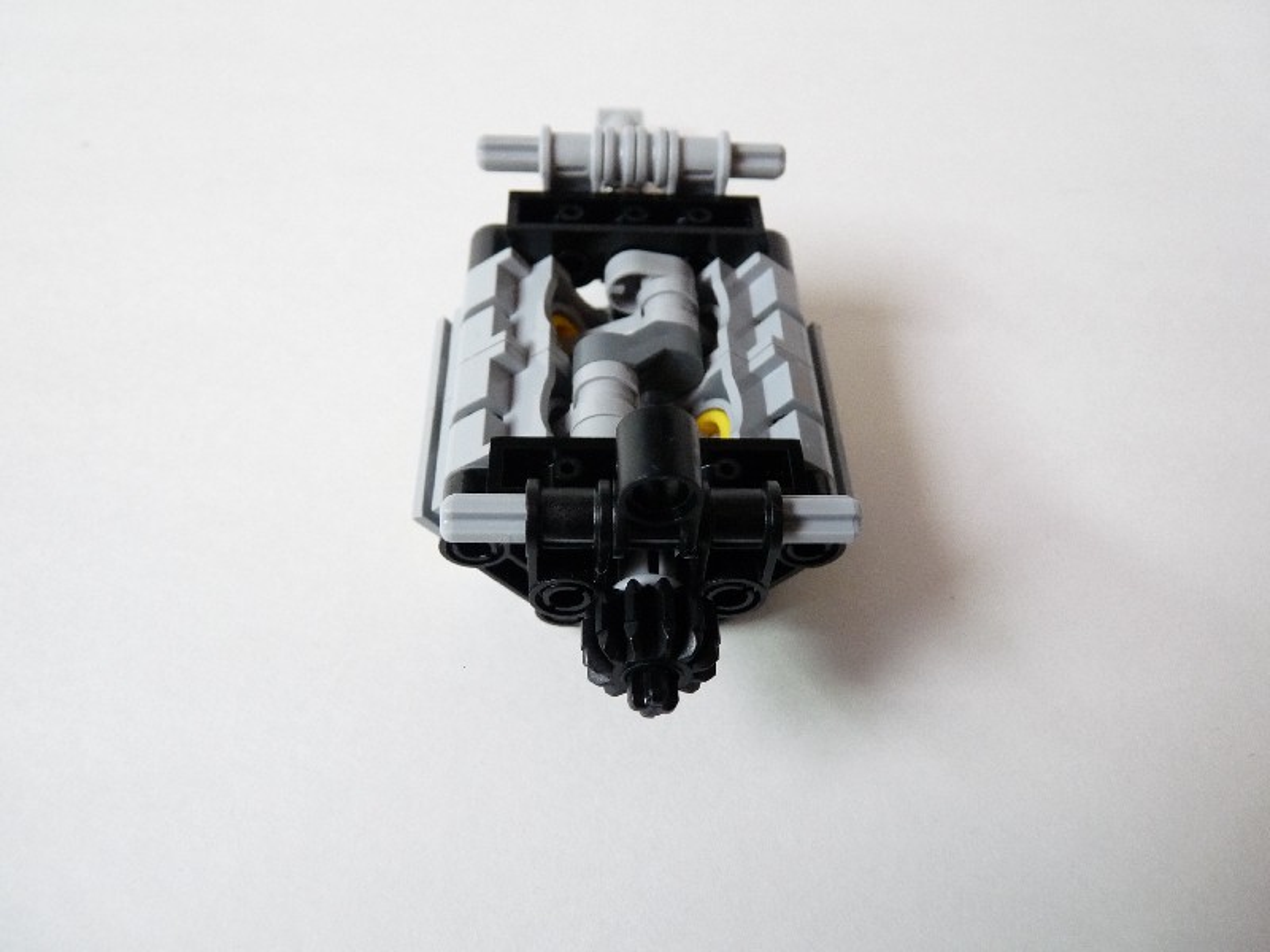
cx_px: 635
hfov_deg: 65.3
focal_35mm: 27
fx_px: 991
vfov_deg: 51.4
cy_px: 476
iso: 250
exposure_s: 1/30
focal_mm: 4.8
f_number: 2.8
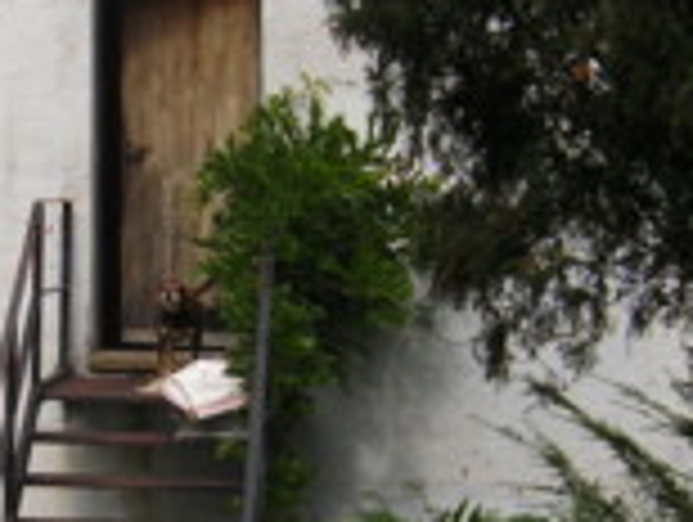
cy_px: 202
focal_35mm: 105
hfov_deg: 18.4
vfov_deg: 14.1
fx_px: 2105
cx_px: 58
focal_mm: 60
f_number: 2.8
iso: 64
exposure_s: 1/1000
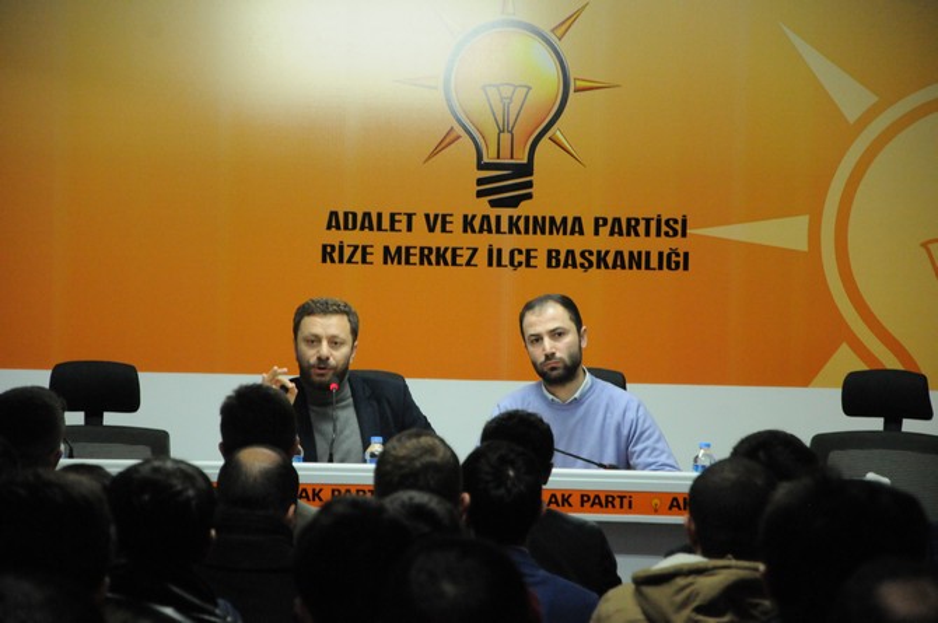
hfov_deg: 13.1
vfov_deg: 8.7
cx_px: 469
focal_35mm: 158
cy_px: 312
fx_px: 4099
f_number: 6.3
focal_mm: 105
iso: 3200
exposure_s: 1/60
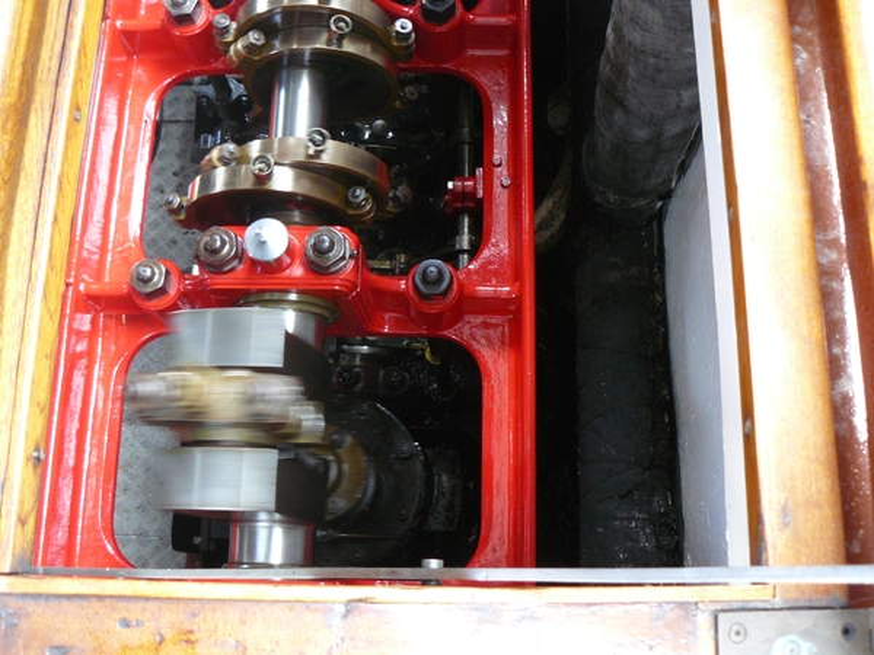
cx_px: 437
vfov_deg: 39.7
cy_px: 328
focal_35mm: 36
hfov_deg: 51.4
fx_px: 909
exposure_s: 1/25
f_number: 2.8
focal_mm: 6
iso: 200
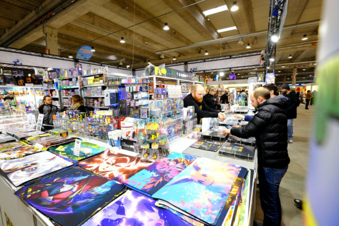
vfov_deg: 73.8
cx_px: 170
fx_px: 151
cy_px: 113
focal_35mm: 16
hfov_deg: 96.7
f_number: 4
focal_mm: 10.5
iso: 800
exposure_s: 1/60
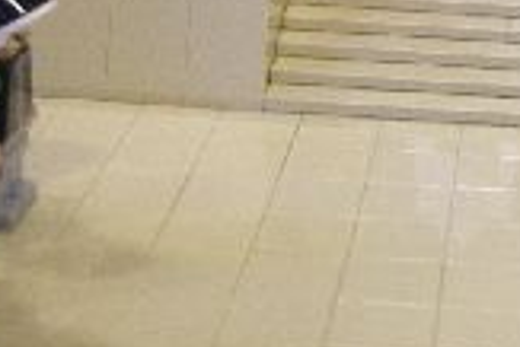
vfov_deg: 11.5
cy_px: -138
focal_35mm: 115
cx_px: 600
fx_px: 1663
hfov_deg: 17.1
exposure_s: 1/24
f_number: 2.7
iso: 400
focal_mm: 7.5
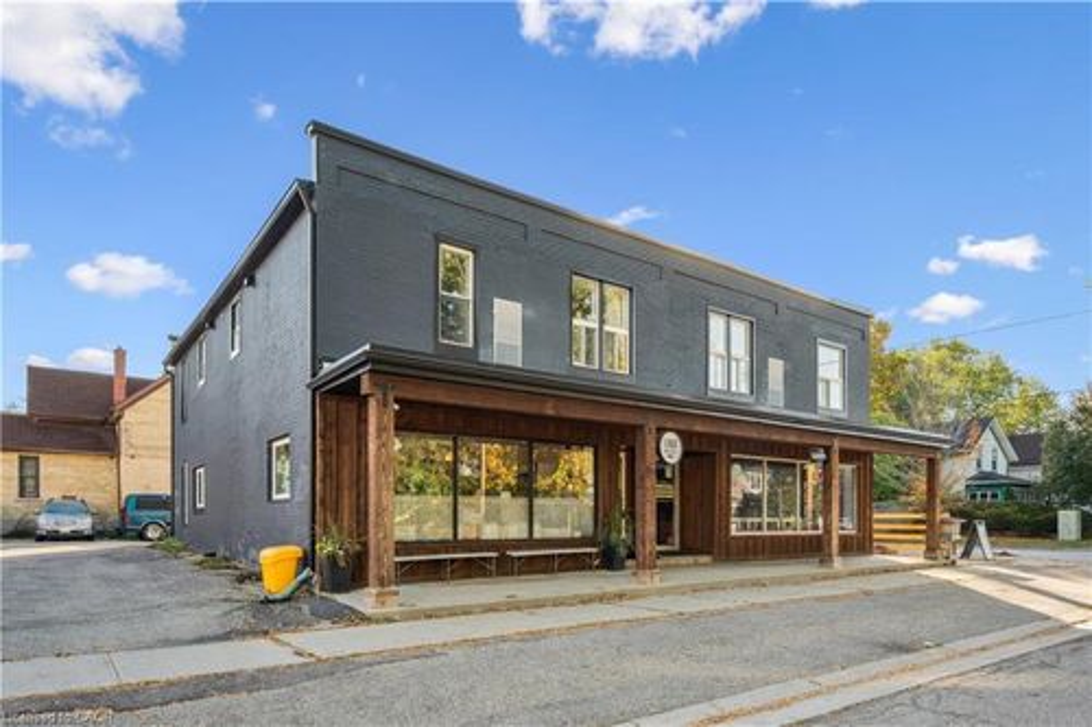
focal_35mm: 20
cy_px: 364
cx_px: 546
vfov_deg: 60.7
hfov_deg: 82.6
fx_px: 622
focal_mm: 20.5
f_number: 13
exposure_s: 1/100
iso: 200
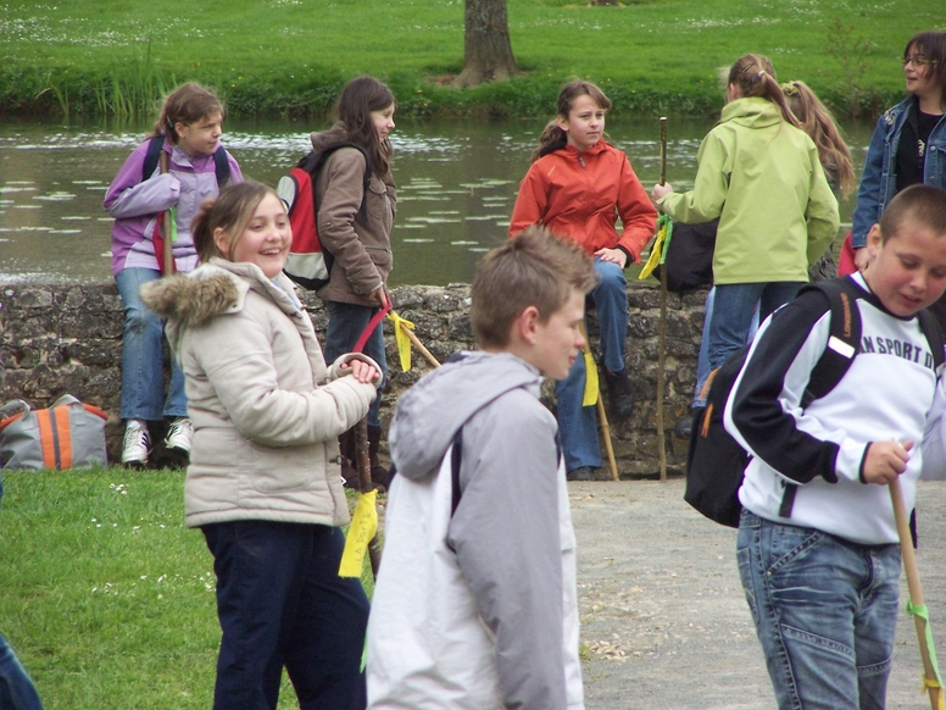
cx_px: 473
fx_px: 10385
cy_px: 355
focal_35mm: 380
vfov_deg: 3.9
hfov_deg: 5.2
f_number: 3.7
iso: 140
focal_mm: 63
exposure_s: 1/750
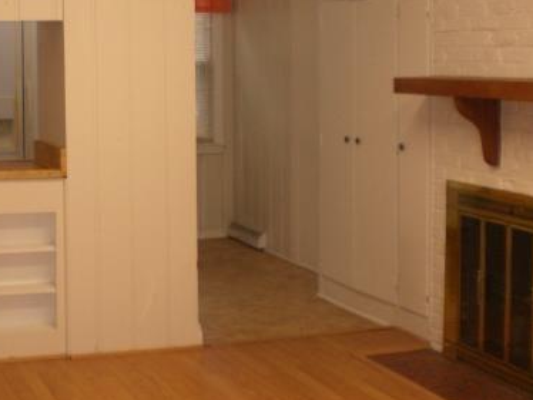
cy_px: 88
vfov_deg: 22.4
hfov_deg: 29.2
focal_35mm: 65
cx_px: 117
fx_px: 1001
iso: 200
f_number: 3.1
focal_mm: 6.3
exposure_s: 1/80
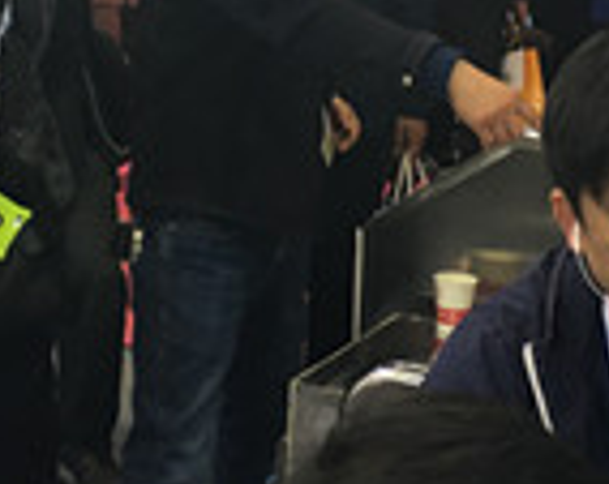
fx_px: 1799
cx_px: 309
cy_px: 11
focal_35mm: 100
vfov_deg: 15.1
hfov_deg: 19.2
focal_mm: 4.15
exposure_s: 1/33
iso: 40
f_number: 2.2
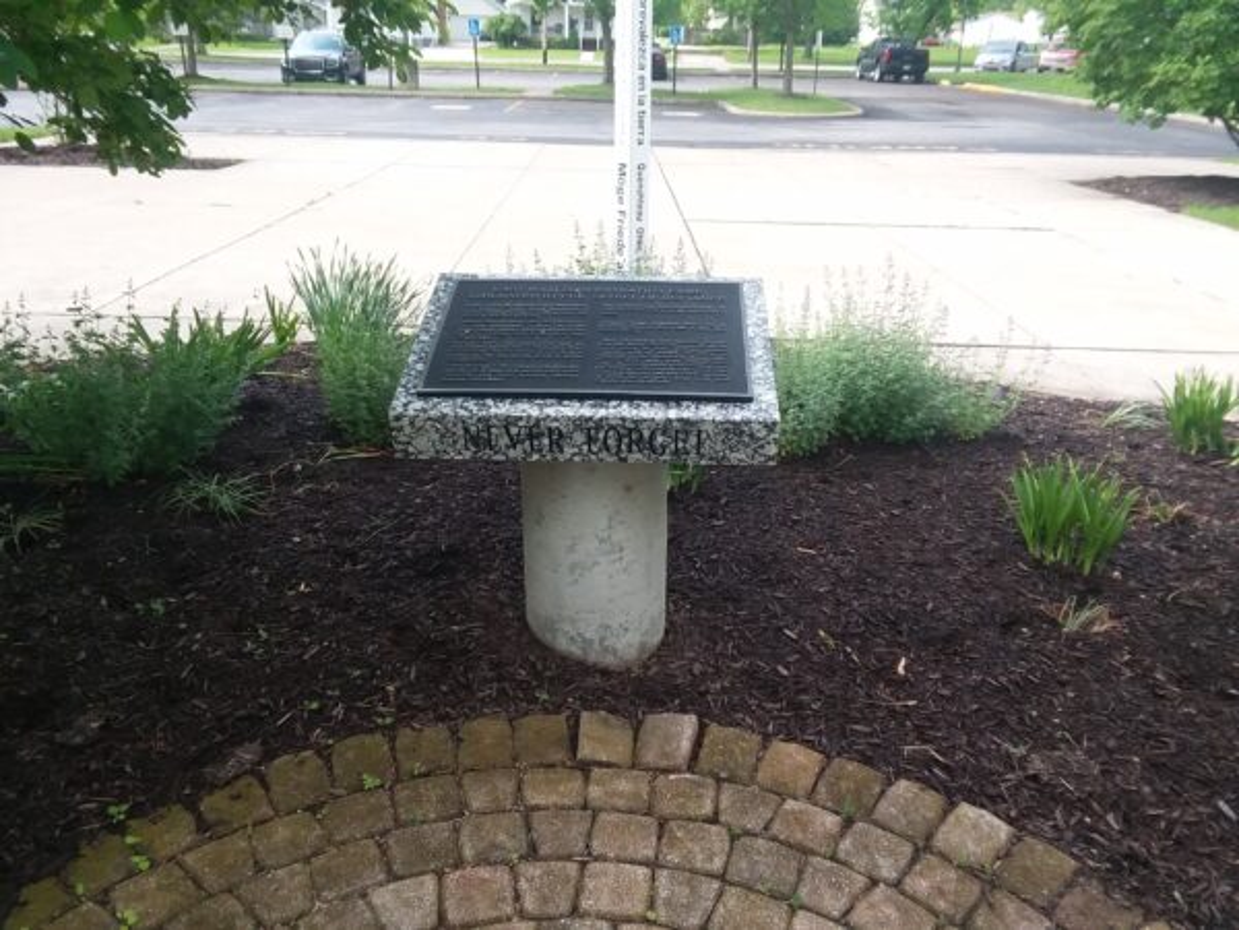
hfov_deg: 61.7
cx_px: 620
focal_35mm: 29
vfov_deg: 48.2
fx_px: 1038
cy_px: 465
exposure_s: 1/461
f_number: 1.9
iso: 40
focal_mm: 2.47
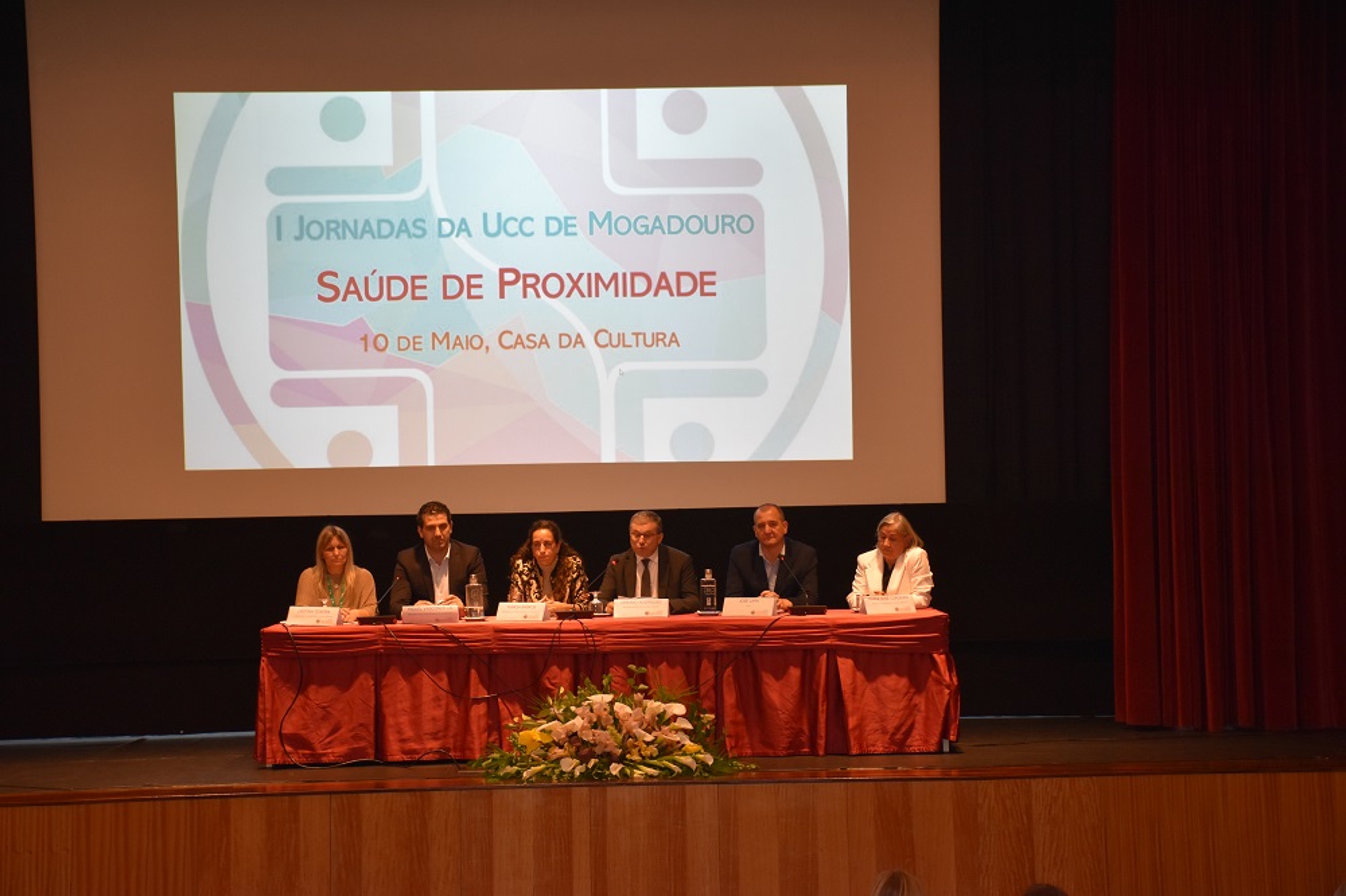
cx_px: 673
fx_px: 2803
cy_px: 448
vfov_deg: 18.2
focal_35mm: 75
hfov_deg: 27.0
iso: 1100
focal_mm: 50
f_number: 4.8
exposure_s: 1/60
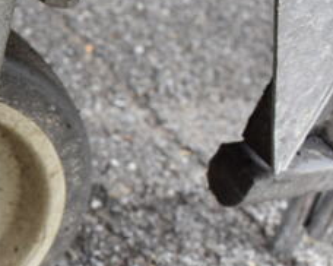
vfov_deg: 22.0
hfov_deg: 24.4
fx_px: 670
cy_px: 231
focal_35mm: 68
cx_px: -99
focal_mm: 18
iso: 400
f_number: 7.1
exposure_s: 1/60
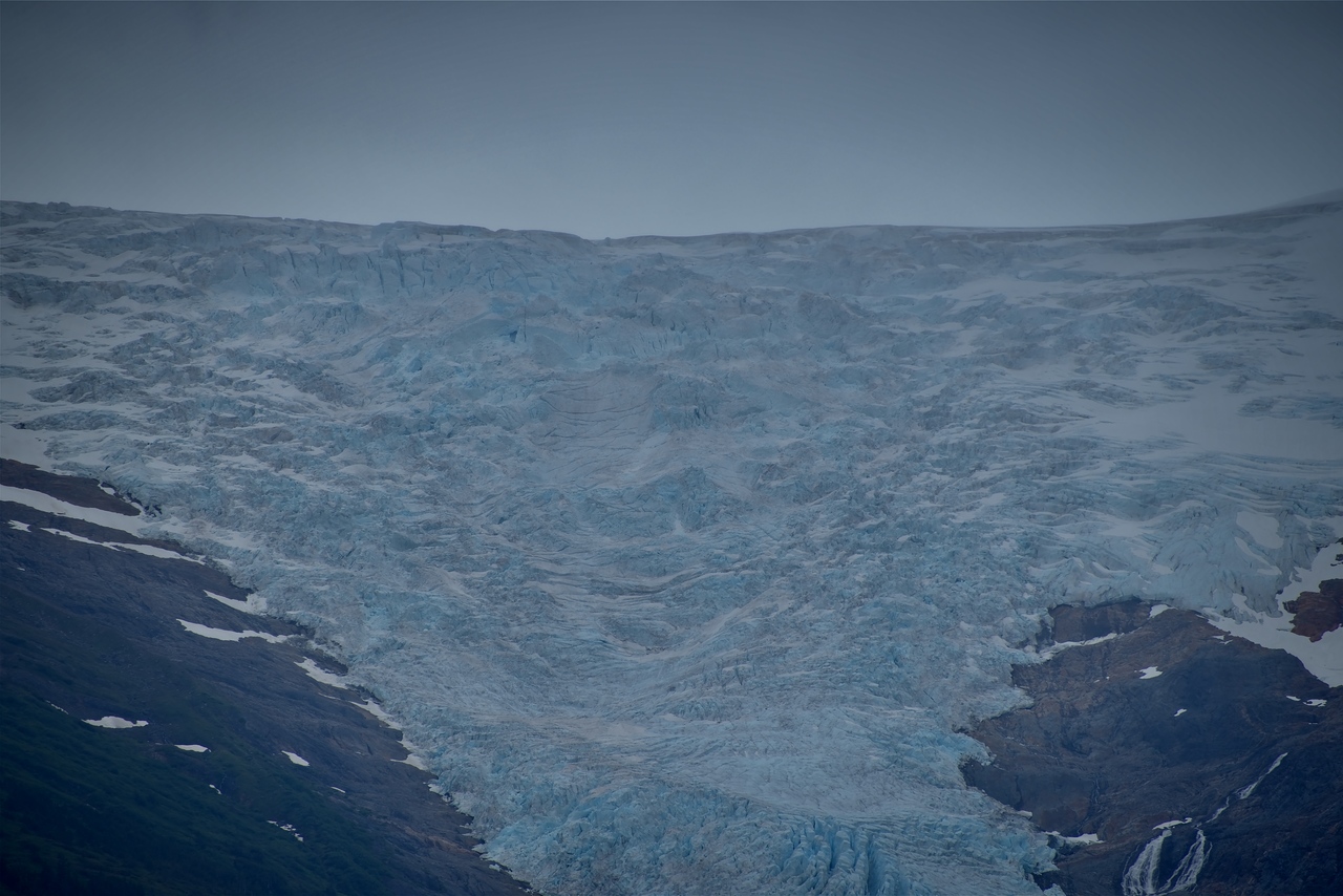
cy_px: 448
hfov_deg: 6.9
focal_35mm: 300
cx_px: 672
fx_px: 11193
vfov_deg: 4.6
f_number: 7.1
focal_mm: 300
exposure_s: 1/640
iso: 100
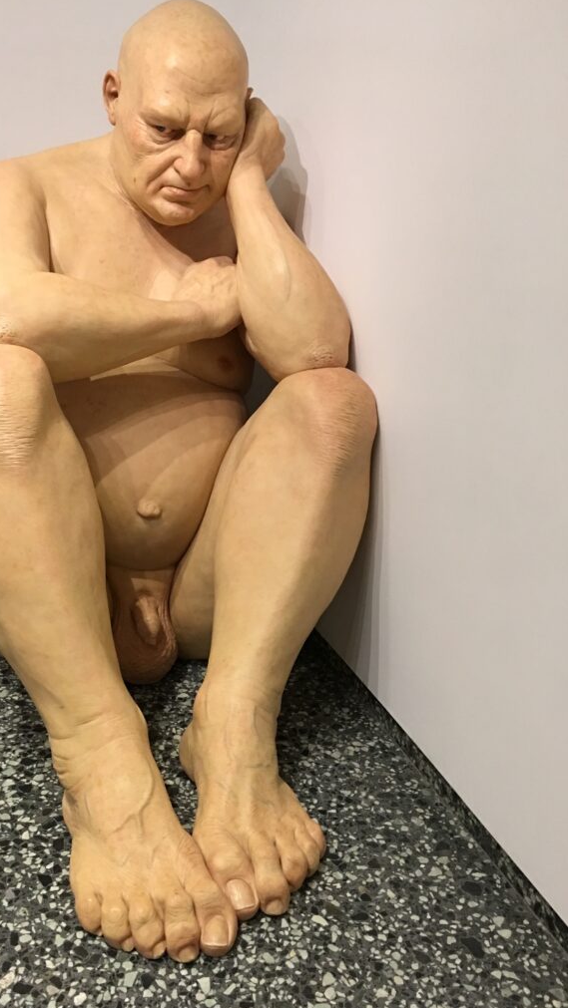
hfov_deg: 36.3
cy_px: 504
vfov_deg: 61.0
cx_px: 187
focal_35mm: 32
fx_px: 856
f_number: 2.2
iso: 100
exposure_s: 1/10
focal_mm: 4.15
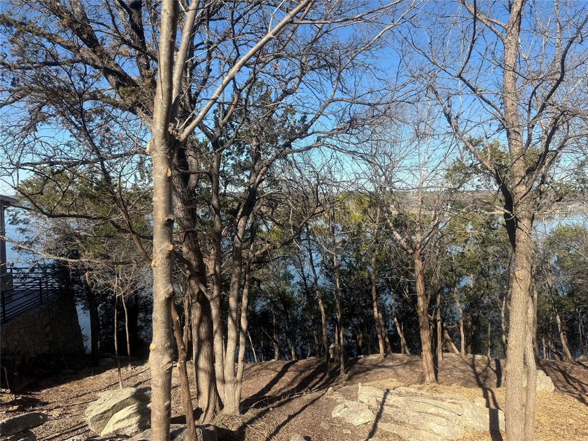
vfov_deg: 56.8
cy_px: 220
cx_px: 294
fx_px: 408
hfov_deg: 71.6
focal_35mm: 24
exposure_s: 1/2445
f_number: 1.78
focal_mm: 6.76
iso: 80
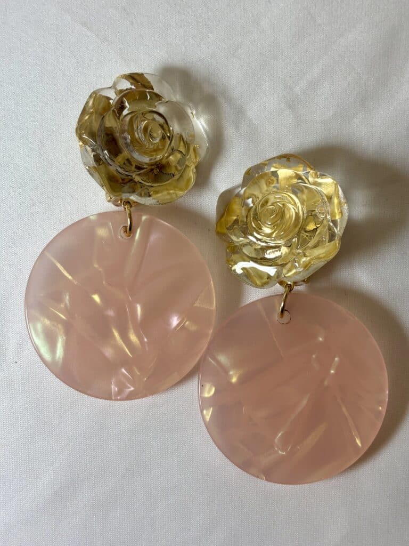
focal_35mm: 52
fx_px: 819
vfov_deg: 36.8
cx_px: 204
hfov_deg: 28.0
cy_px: 273
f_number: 1.6
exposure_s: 1/149
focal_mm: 5.96
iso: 25
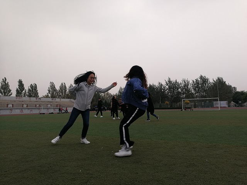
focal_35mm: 27
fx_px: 193
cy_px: 92
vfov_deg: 51.4
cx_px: 124
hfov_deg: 65.3
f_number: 2.2
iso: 50
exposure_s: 1/178
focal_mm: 3.84
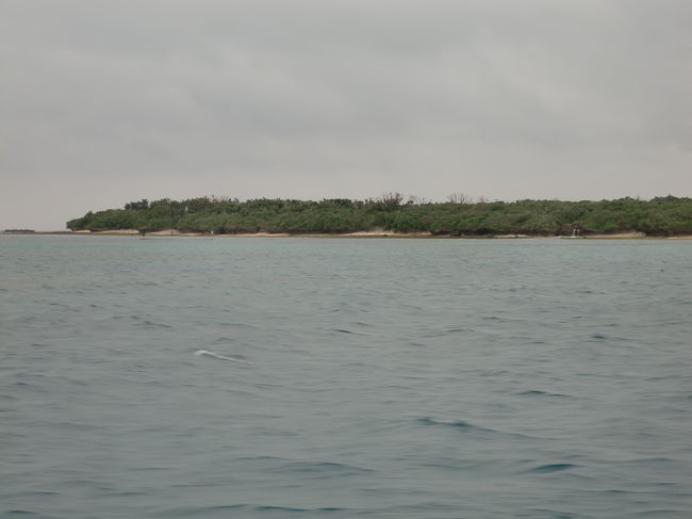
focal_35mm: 112
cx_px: 346
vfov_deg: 13.2
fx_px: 2238
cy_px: 260
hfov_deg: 17.6
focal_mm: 19.6
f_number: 5.8
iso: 100
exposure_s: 1/100
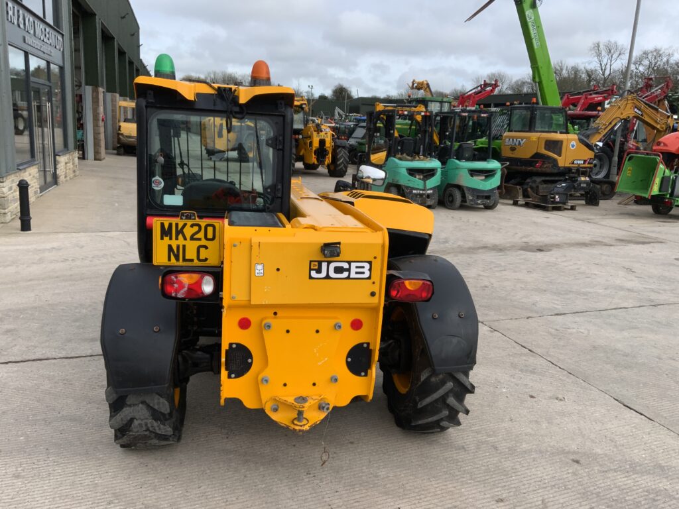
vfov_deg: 48.2
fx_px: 569
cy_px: 254
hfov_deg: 61.7
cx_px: 340
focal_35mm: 29
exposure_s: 1/657
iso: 16
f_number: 1.8
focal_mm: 3
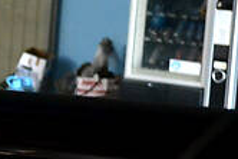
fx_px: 1436
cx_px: -228
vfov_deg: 6.3
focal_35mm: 217
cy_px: 163
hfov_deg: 9.0
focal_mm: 30
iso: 1600
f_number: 4.5
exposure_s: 1/100
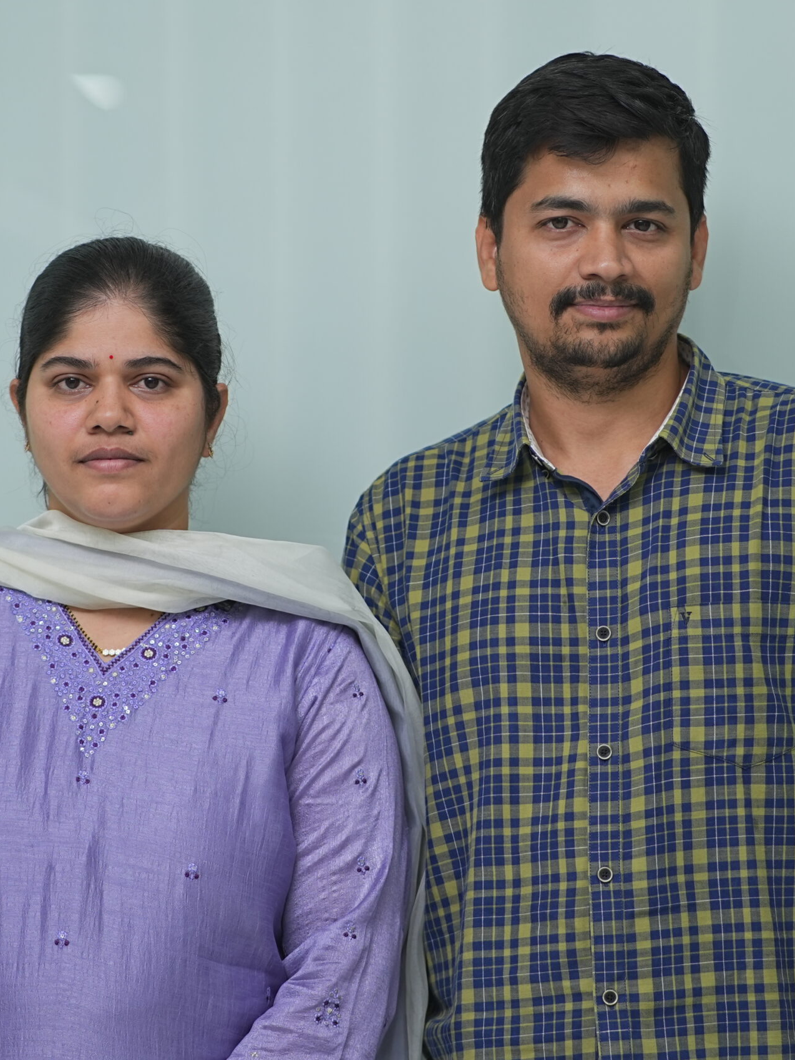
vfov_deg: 10.7
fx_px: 5635
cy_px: 530
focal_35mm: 184
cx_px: 388
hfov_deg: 8.1
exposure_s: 1/125
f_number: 1.8
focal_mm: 85
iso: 200
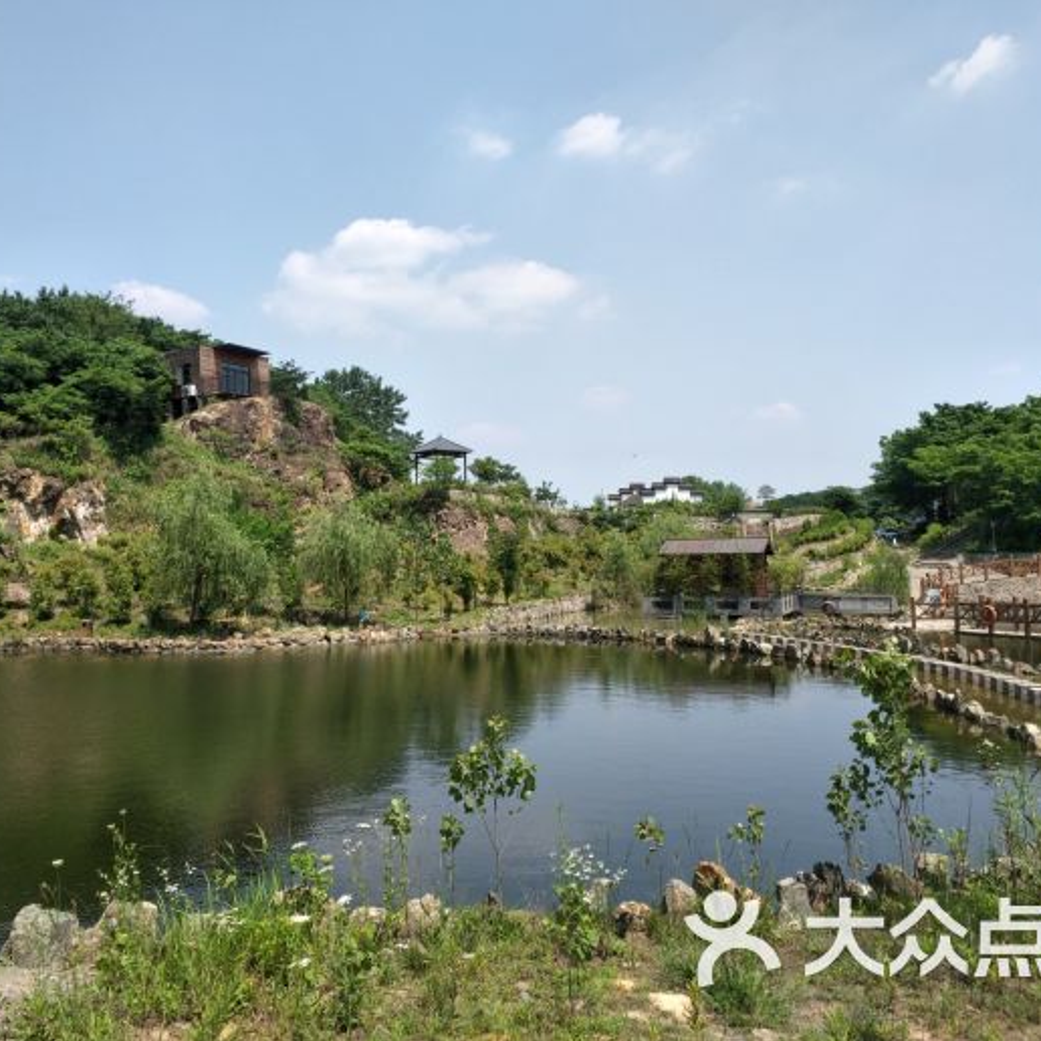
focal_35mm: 30
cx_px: 484
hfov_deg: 54.0
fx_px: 1021
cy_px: 513
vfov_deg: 54.0
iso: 33
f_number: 2
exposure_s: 1/1000
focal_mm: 4.42
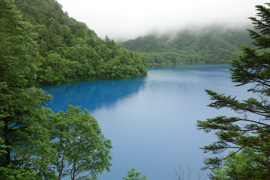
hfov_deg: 65.5
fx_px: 210
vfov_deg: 46.3
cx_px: 135
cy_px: 90
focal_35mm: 28
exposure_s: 1/100
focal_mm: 10.4
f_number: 3.5
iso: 125
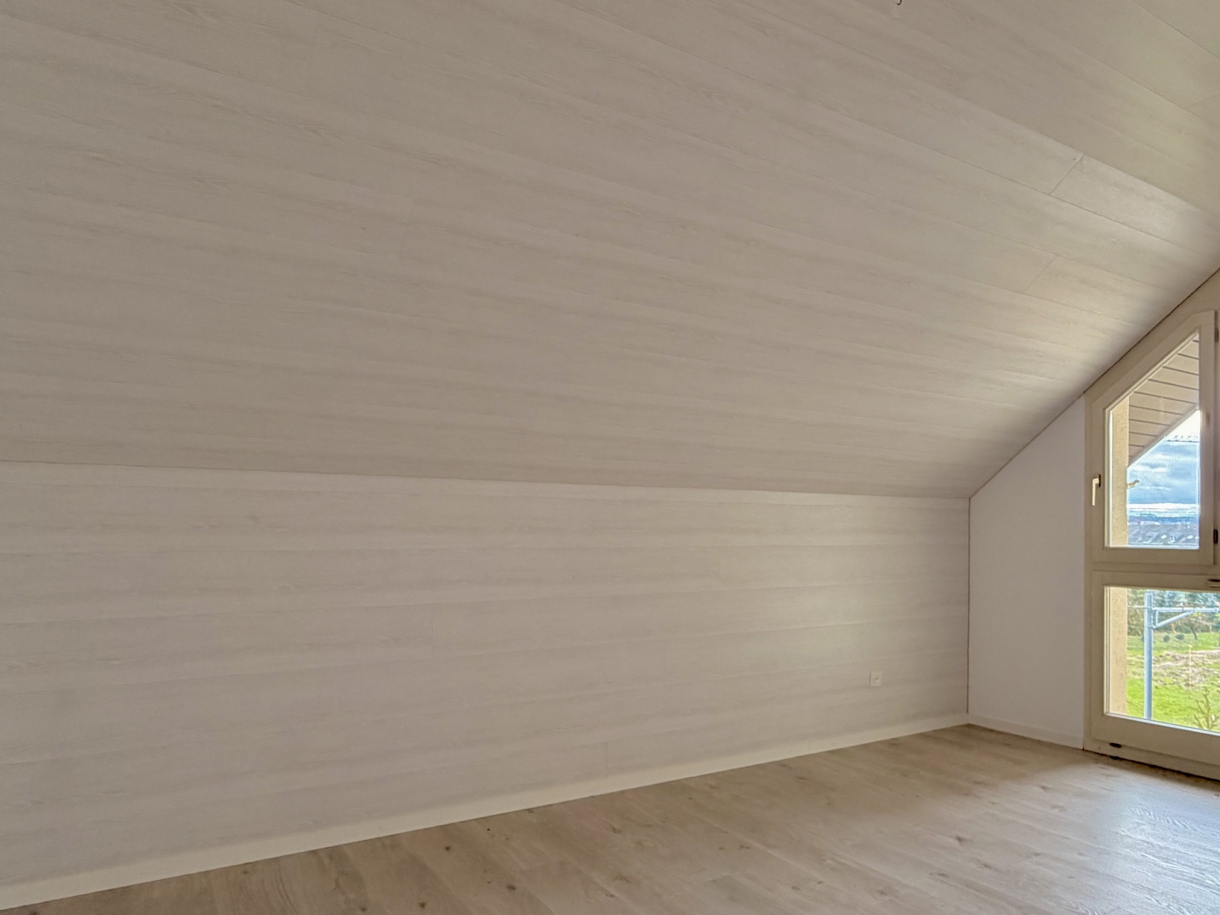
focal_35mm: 25
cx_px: 806
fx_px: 881
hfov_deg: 67.6
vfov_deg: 54.6
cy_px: 532
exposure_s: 1/121
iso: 160
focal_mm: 2.22
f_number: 2.2
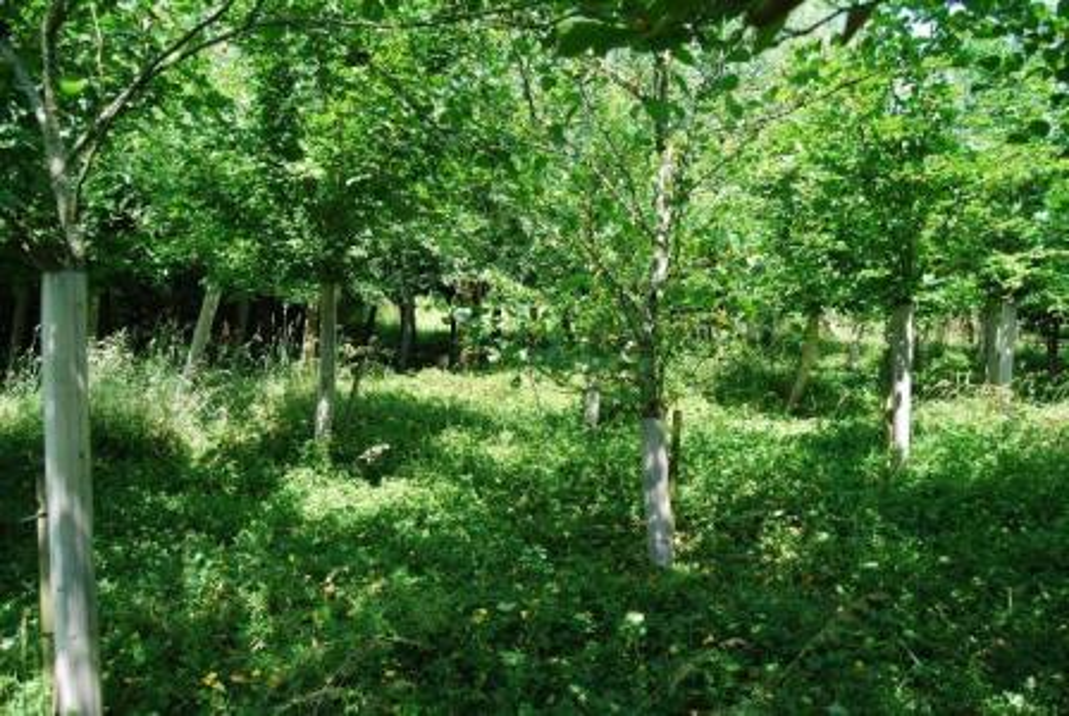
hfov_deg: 67.3
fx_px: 803
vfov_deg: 48.1
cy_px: 358
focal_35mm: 27
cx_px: 534
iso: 160
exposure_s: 1/125
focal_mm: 18
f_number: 5.6
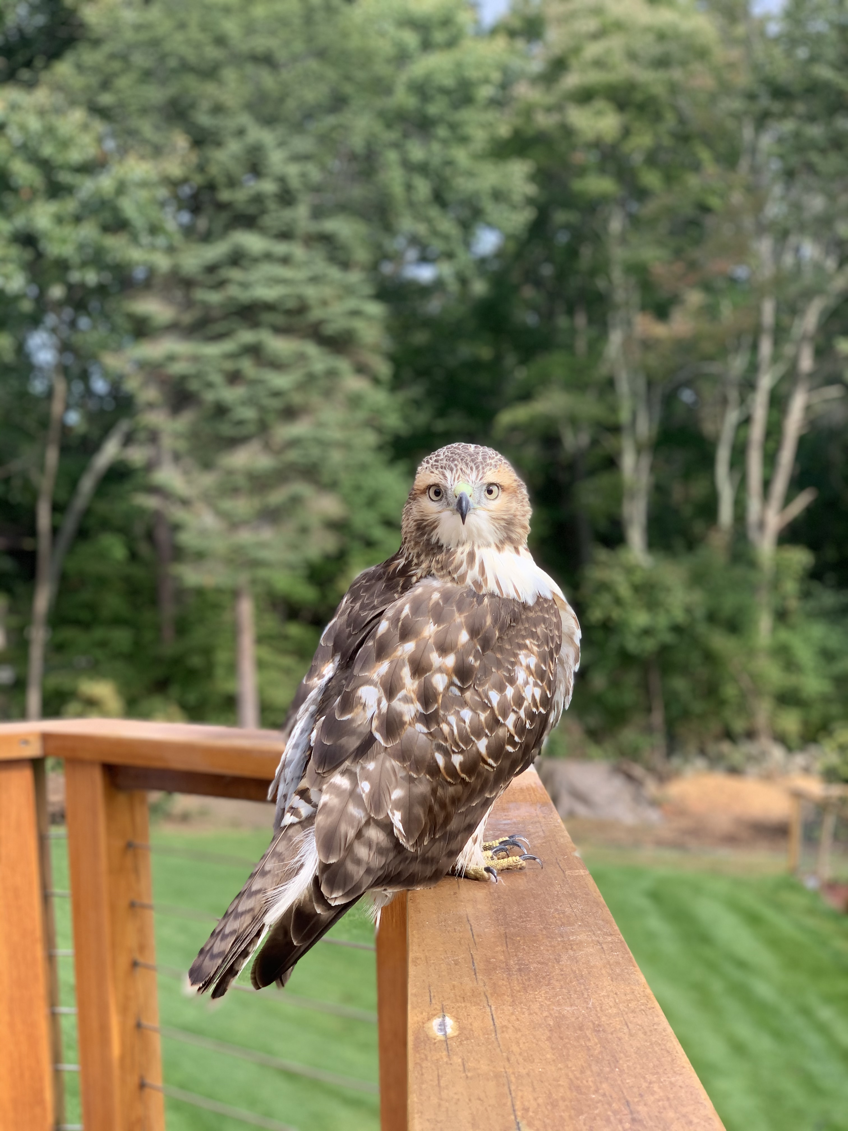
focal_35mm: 52
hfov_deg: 28.0
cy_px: 566
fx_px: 1698
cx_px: 424
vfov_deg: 36.8
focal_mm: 6
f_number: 2.4
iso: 16
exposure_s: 1/180
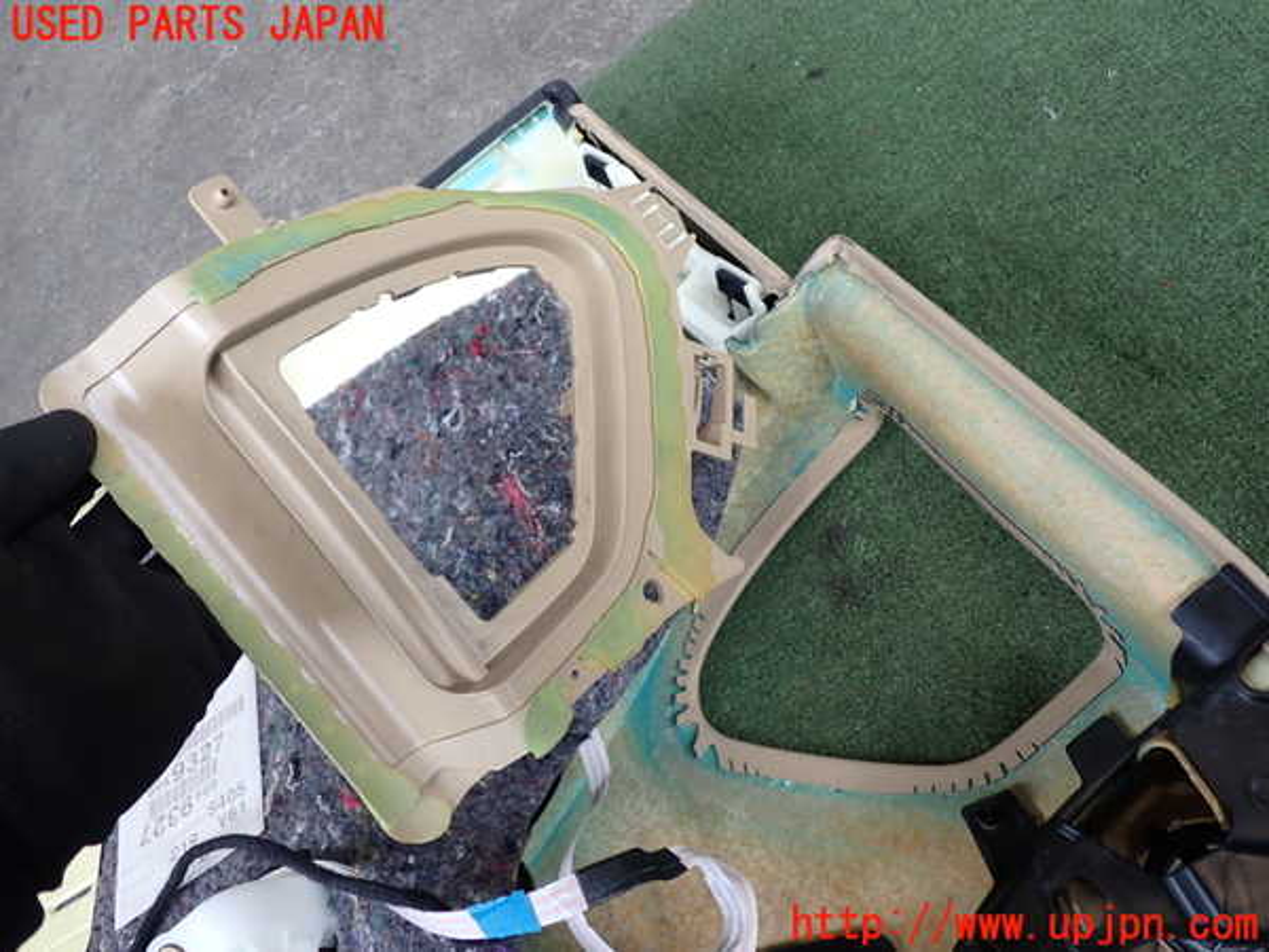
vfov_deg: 46.8
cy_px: 476
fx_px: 1100
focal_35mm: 30
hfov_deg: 60.0
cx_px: 634
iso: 100
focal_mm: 5.4
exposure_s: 1/125
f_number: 2.3
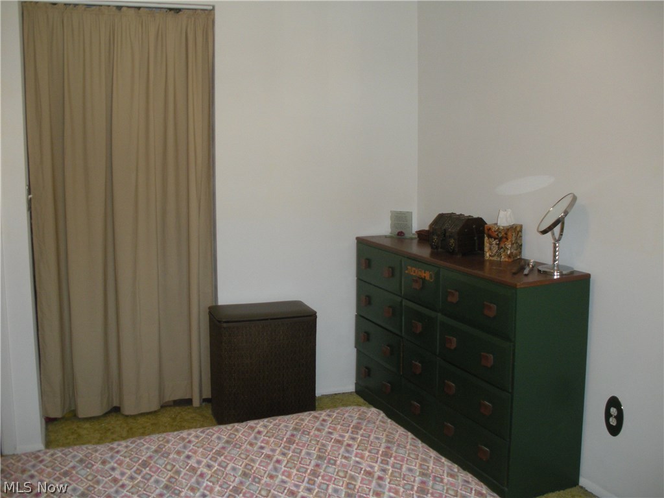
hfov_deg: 51.4
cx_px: 332
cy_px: 249
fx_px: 691
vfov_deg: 39.7
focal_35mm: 36
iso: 175
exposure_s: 1/30
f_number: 3.5
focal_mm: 6.3
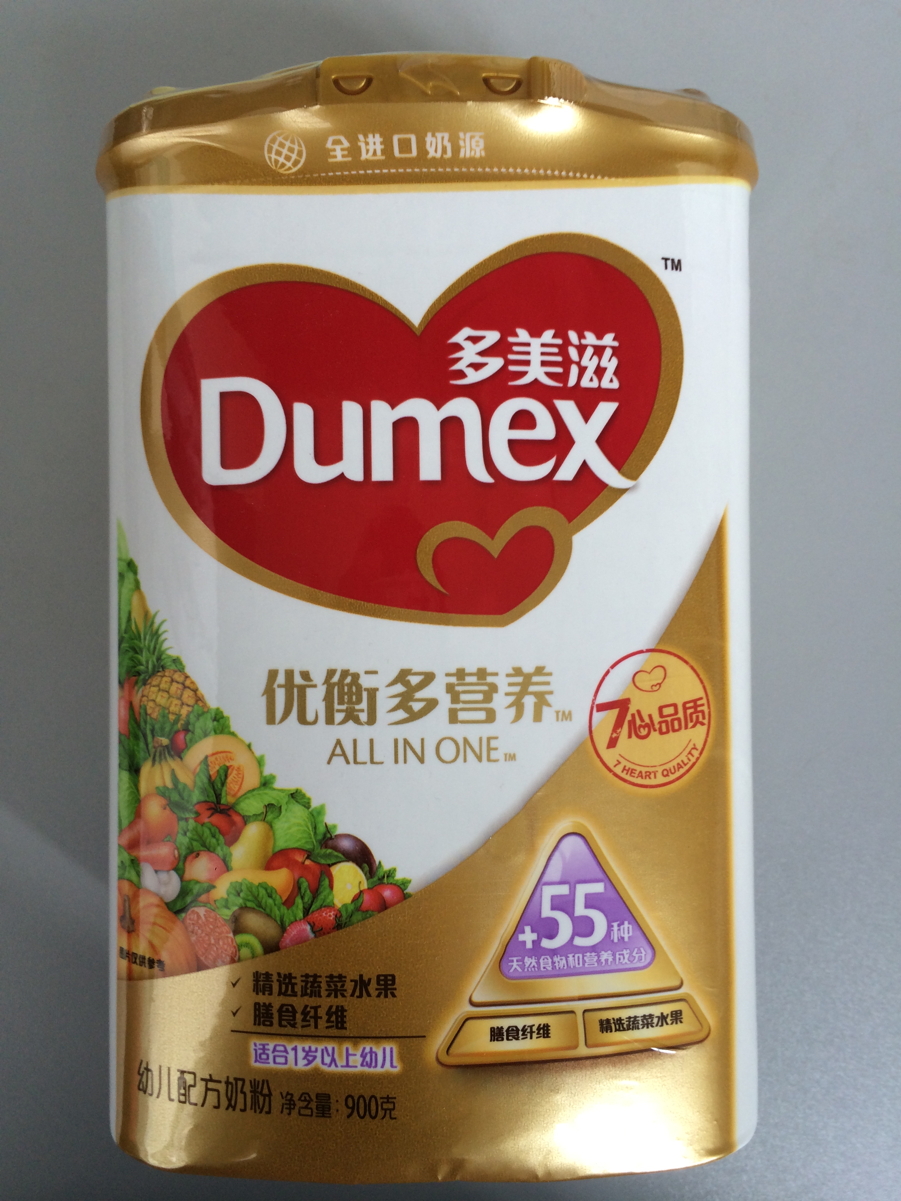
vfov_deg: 60.0
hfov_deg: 46.8
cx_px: 450
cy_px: 600
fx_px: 1041
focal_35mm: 30
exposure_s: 1/60
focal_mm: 4.12
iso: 50
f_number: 2.2
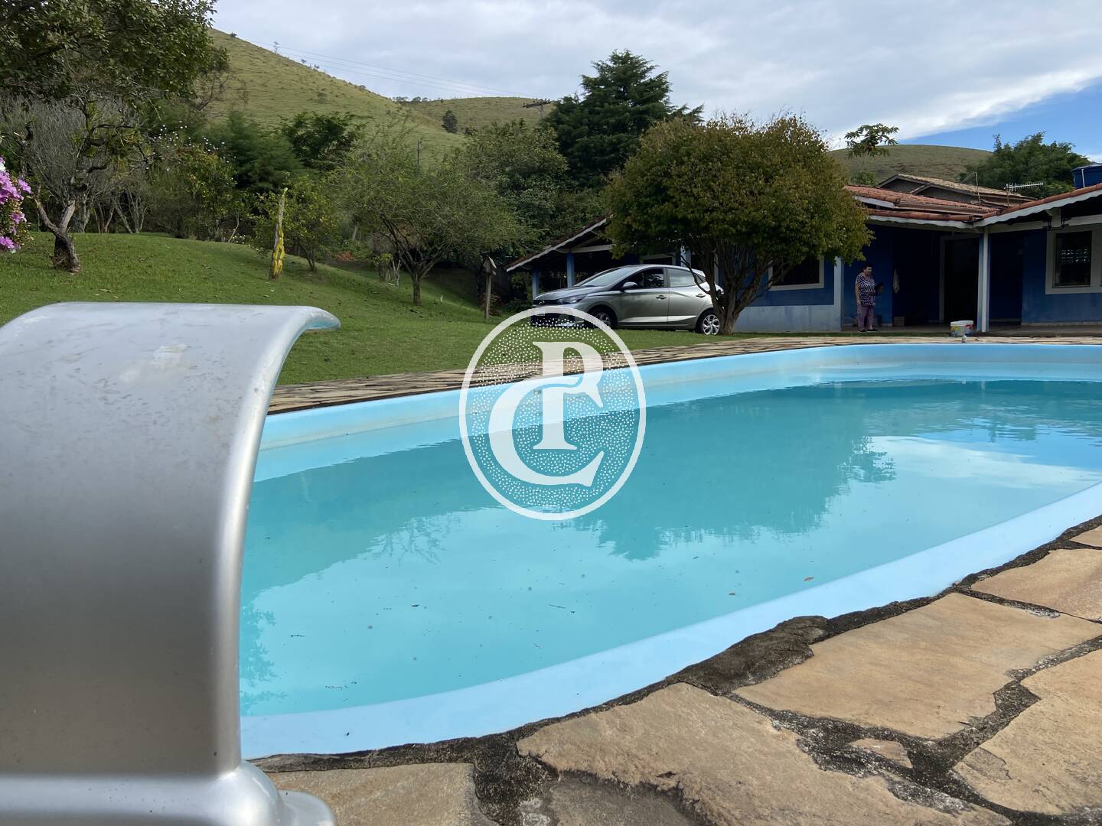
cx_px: 551
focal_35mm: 26
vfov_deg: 53.1
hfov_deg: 67.3
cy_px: 413
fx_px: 828
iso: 32
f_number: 1.8
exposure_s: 1/1377
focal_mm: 4.25
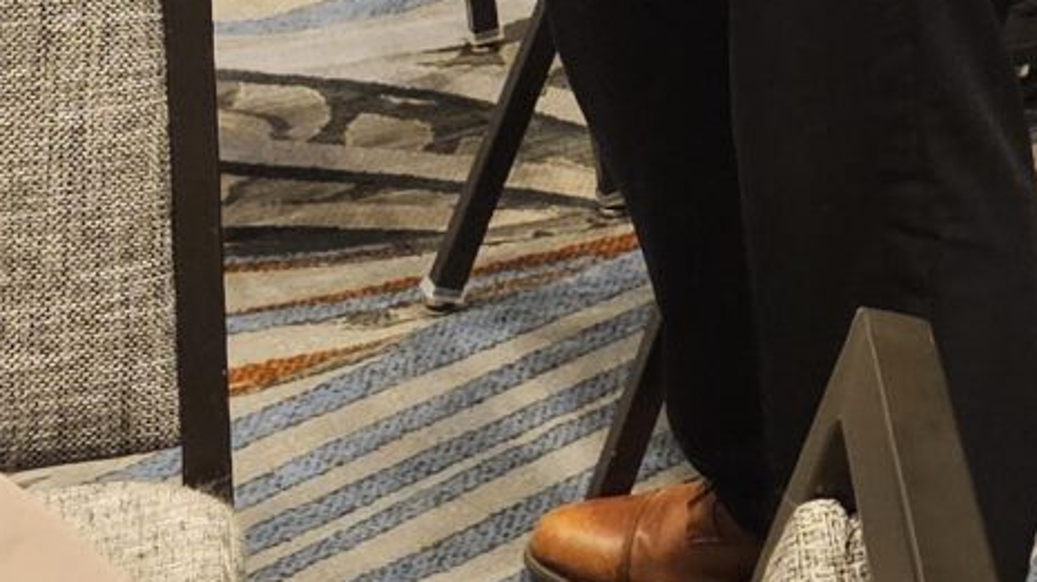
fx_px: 3793
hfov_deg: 13.9
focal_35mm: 138
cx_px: 1862
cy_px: -872
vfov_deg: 8.0
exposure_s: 1/120
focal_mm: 6.3
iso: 640
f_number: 1.7
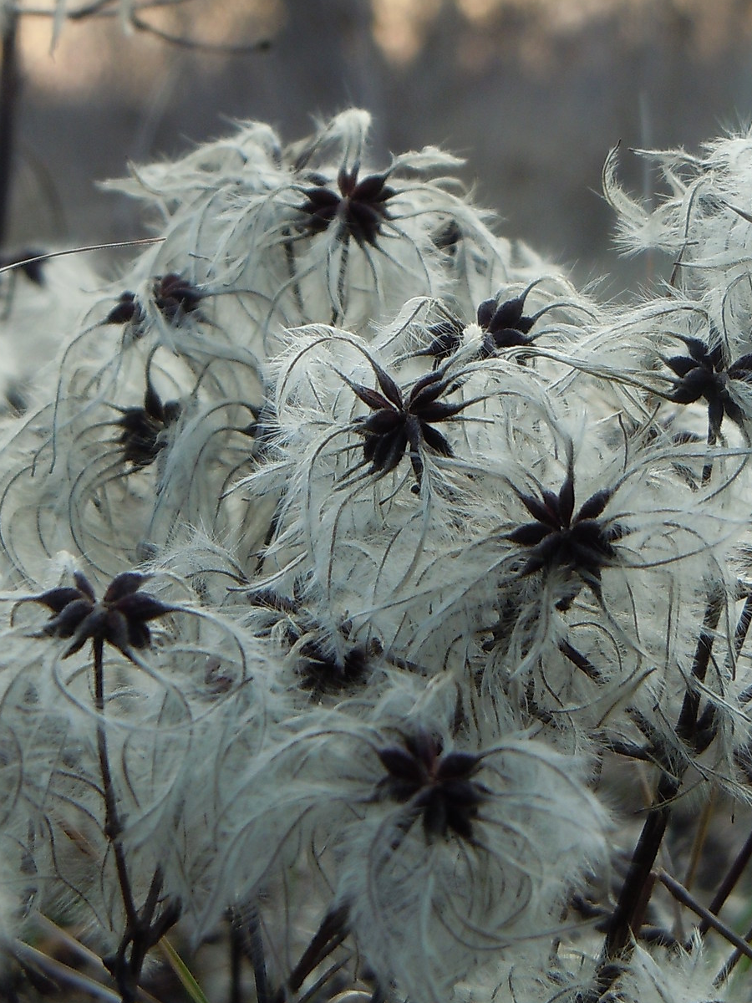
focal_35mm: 136
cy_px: 410
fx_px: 3939
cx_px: 340
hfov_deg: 10.9
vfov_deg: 14.5
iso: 100
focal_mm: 12.2
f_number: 4.1
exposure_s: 1/200
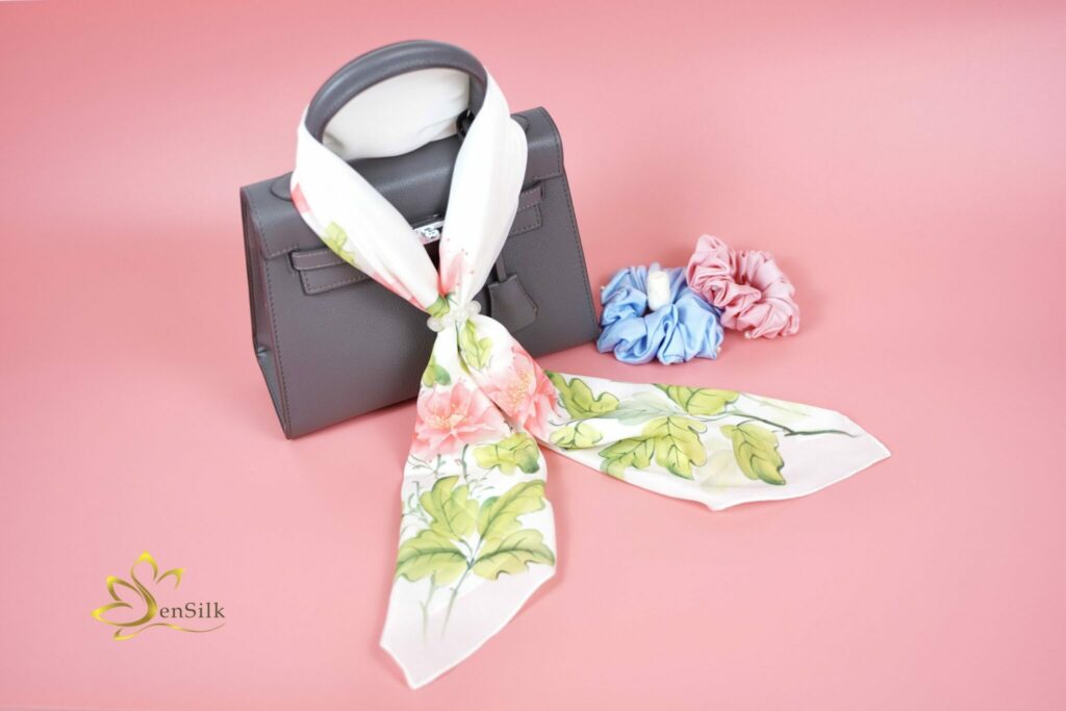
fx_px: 1214
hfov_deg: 47.4
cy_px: 356
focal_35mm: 41
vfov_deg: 32.6
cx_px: 533
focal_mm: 41
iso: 400
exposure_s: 1/400
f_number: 2.8
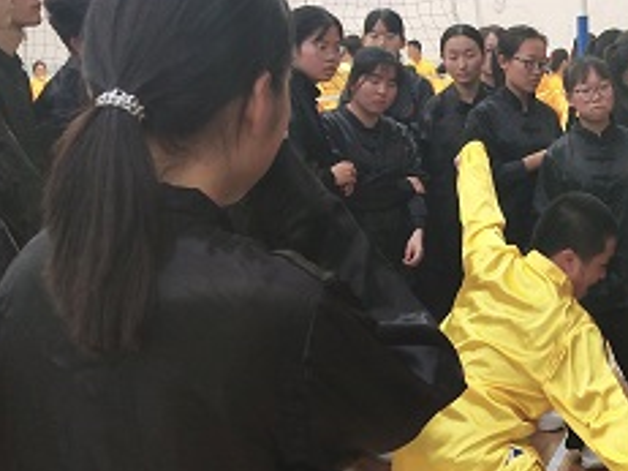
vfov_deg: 18.9
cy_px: 256
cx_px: 612
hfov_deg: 24.0
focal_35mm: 78
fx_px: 1414
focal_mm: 3.95
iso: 157
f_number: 1.8
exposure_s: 1/50
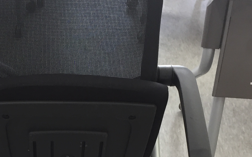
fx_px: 474
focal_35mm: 69
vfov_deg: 18.3
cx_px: 41
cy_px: 163
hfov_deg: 28.9
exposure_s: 1/30
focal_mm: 4.15
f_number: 2.2
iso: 80
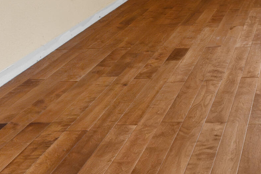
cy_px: -110
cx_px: 312
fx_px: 413
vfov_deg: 19.6
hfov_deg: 30.0
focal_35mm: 57
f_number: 6.3
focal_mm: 10
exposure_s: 1/13
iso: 800
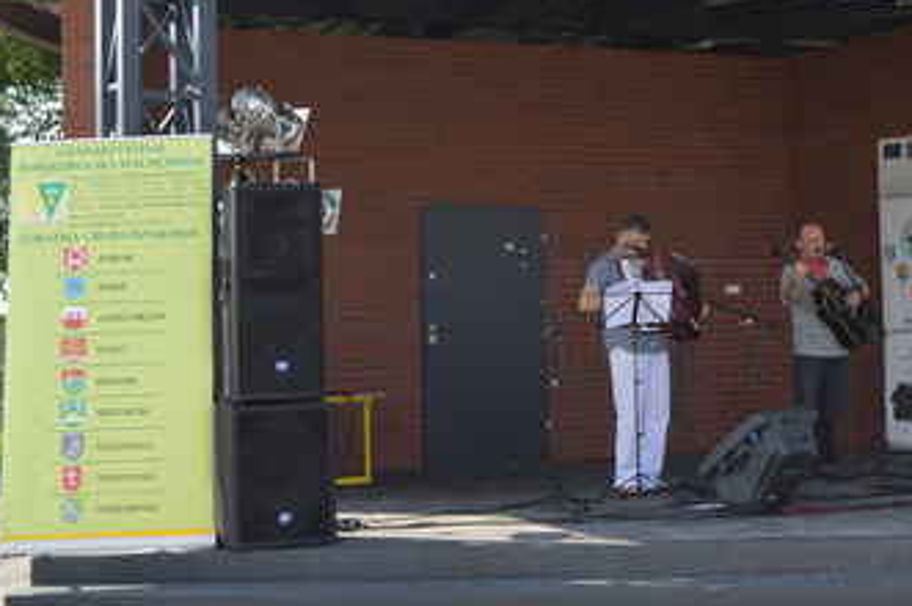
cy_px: 194
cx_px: 714
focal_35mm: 88
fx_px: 2227
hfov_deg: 22.9
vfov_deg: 15.5
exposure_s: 1/200
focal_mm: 32
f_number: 5.6
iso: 100
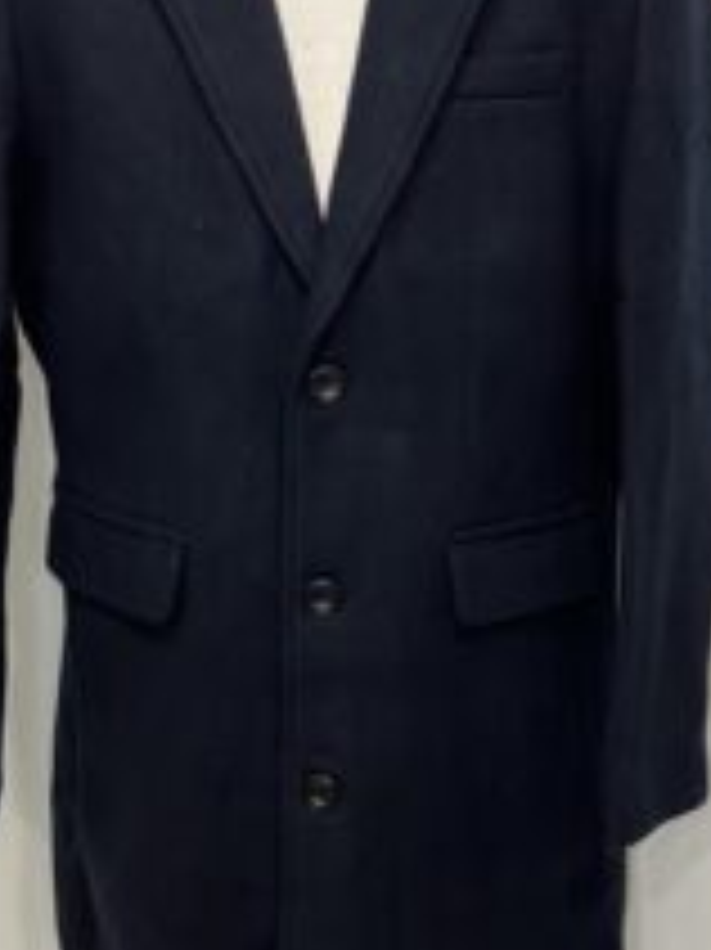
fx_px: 1453
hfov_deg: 27.5
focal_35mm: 53
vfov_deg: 36.2
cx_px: 302
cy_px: 482
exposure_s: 1/50
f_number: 1.8
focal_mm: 3.99
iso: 160
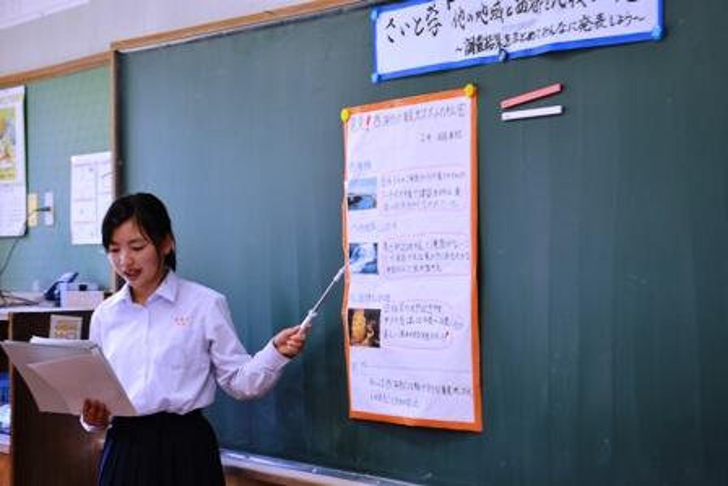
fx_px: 1669
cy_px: 243
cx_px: 364
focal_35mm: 82
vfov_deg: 16.6
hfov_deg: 24.6
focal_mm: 55
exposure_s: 1/60
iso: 400
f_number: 5.6
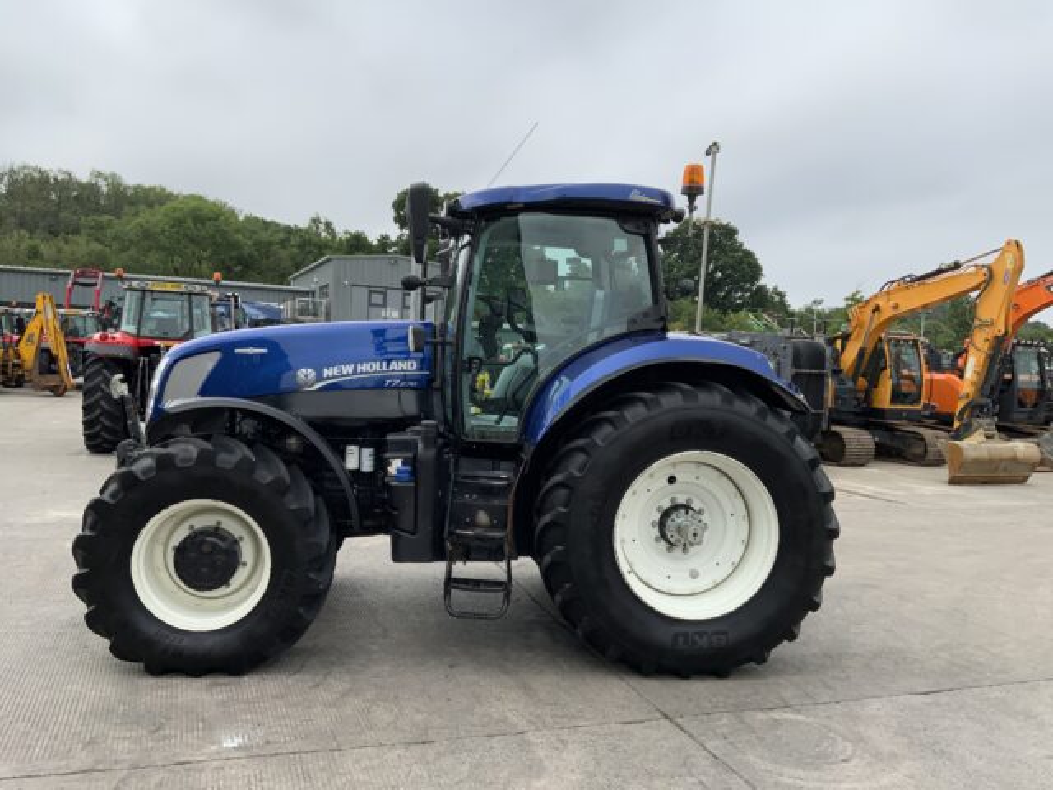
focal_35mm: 29
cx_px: 526
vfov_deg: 48.2
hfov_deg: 61.7
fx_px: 882
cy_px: 395
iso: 16
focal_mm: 3
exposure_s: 1/1377
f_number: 1.8
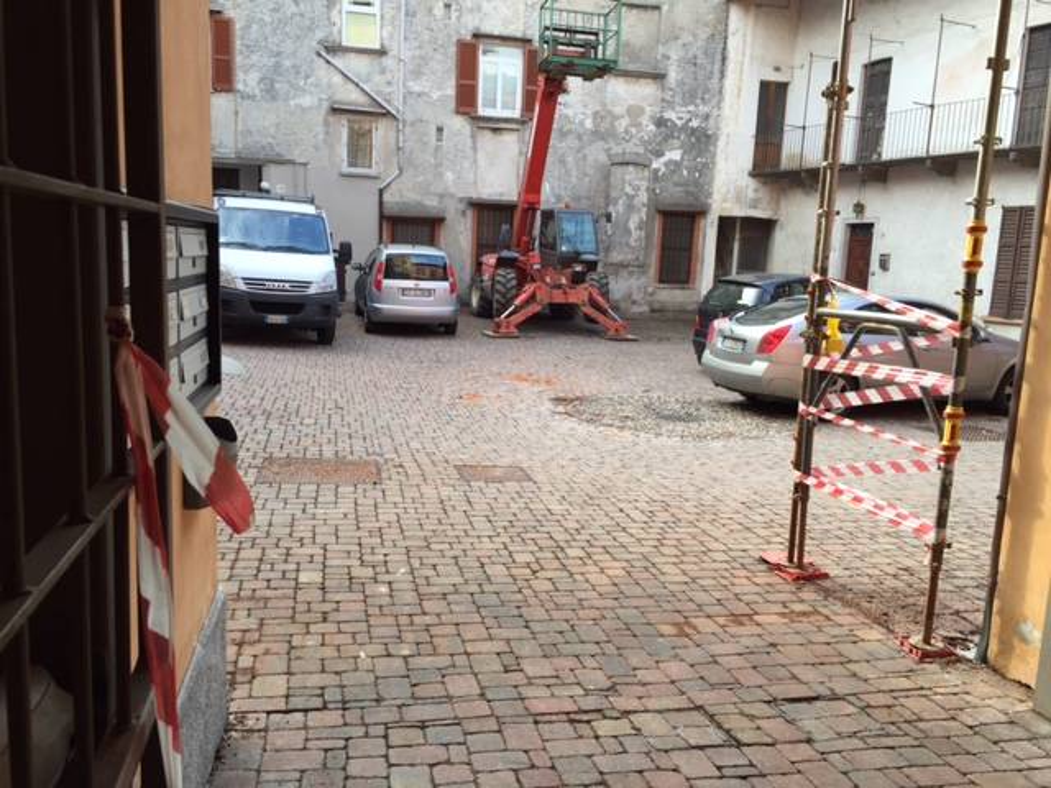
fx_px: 880
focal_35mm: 29
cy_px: 394
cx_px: 526
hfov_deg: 61.7
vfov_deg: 48.2
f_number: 2.2
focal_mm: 4.15
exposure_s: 1/156
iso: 32
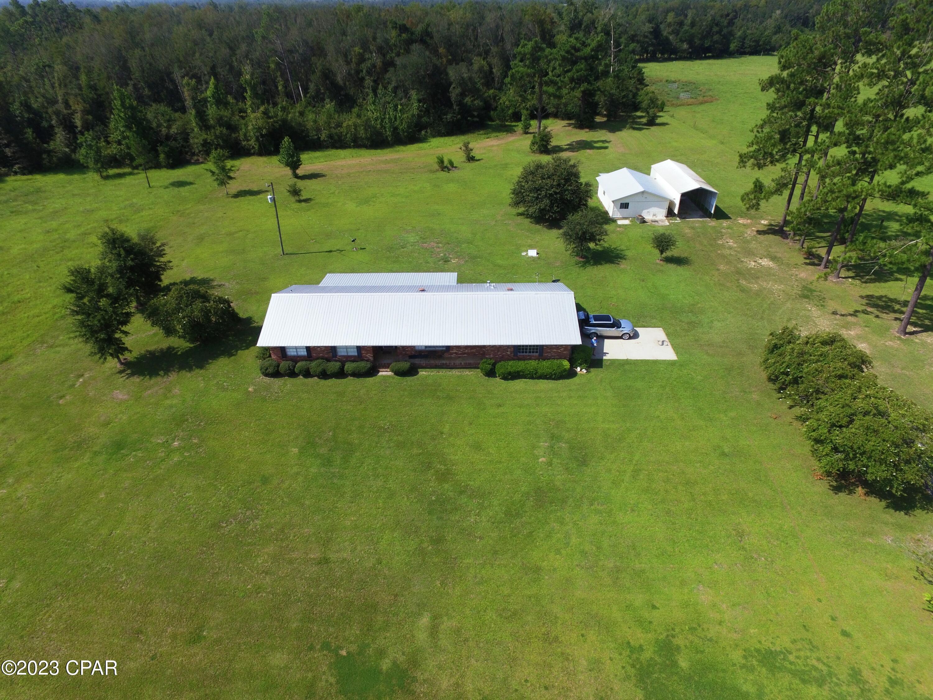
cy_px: 350
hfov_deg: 81.7
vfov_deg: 66.0
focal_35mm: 20
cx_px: 466
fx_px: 539
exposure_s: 1/1387
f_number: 2.8
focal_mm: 3.61
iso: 100
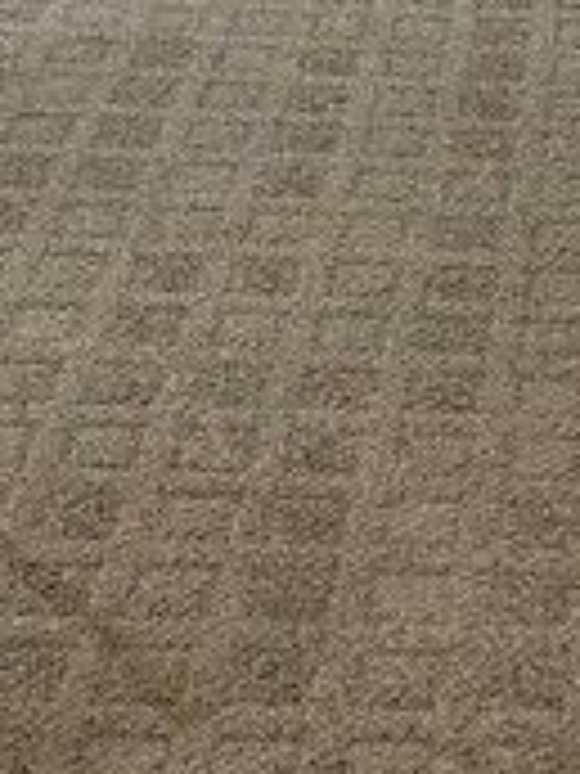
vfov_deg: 15.4
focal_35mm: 107
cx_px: -288
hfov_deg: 13.1
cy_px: -693
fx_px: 2390
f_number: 1.78
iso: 160
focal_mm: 6.86
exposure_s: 1/95
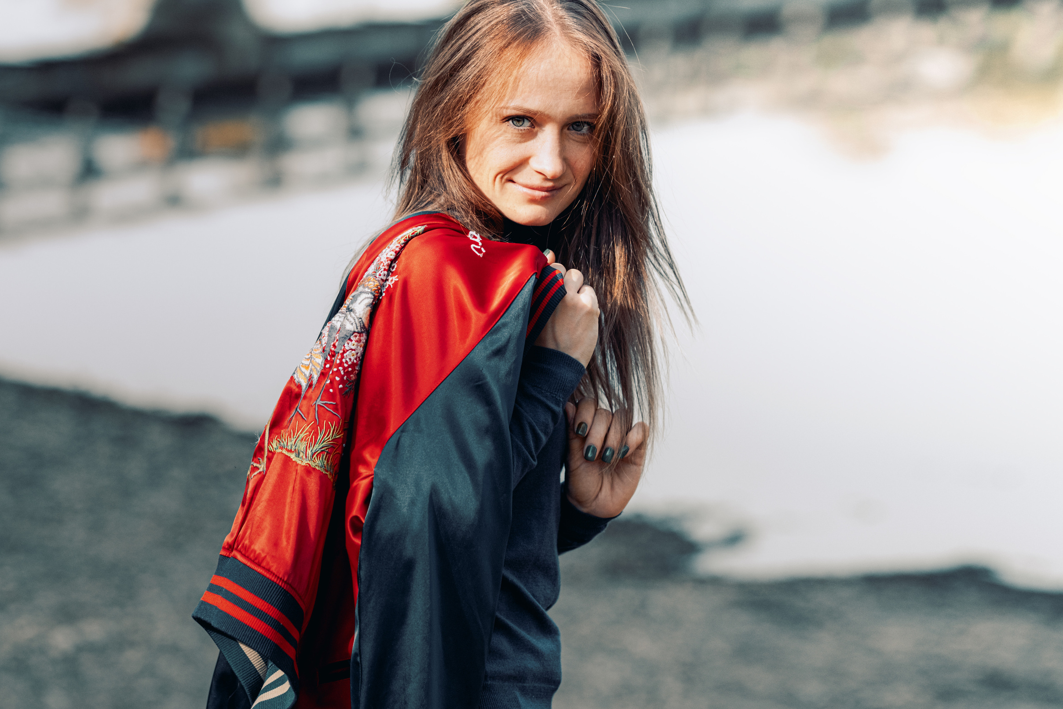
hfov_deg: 14.3
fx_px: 4223
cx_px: 560
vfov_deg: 9.6
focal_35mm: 143
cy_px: 335
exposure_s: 1/4000
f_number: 2.2
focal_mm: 90
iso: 500
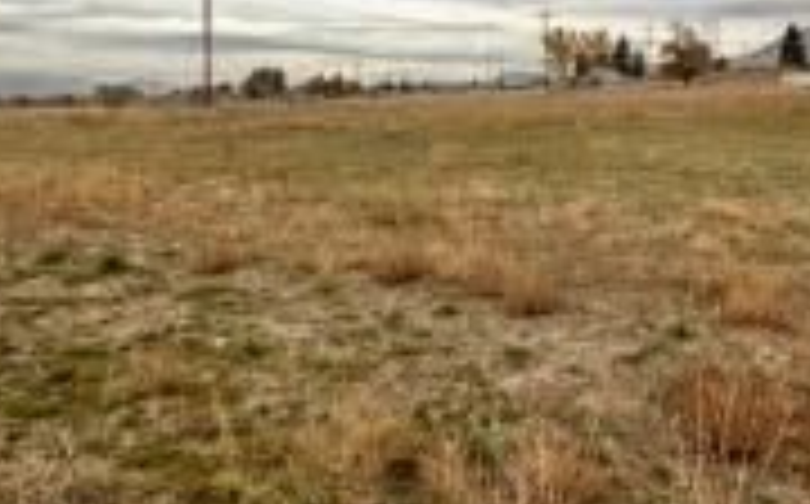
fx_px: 728
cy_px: 86
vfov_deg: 36.6
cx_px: 466
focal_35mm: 33
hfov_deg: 57.9
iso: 50
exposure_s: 1/1825
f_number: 2.2
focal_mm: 2.22
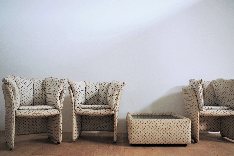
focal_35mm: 28
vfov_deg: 46.4
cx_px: 120
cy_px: 80
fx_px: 182
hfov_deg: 65.5
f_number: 3.5
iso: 200
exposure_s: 1/50
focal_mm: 18
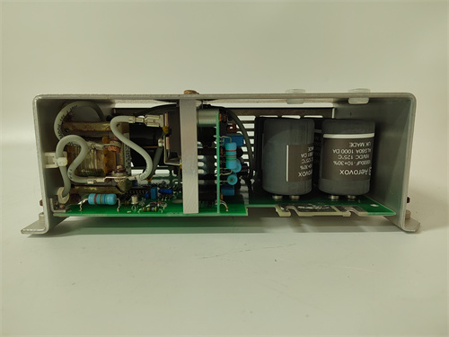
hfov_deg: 73.9
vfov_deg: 58.9
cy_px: 168
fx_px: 298
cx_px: 224
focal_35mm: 23
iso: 1934
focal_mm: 5.52
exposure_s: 1/100
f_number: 1.9
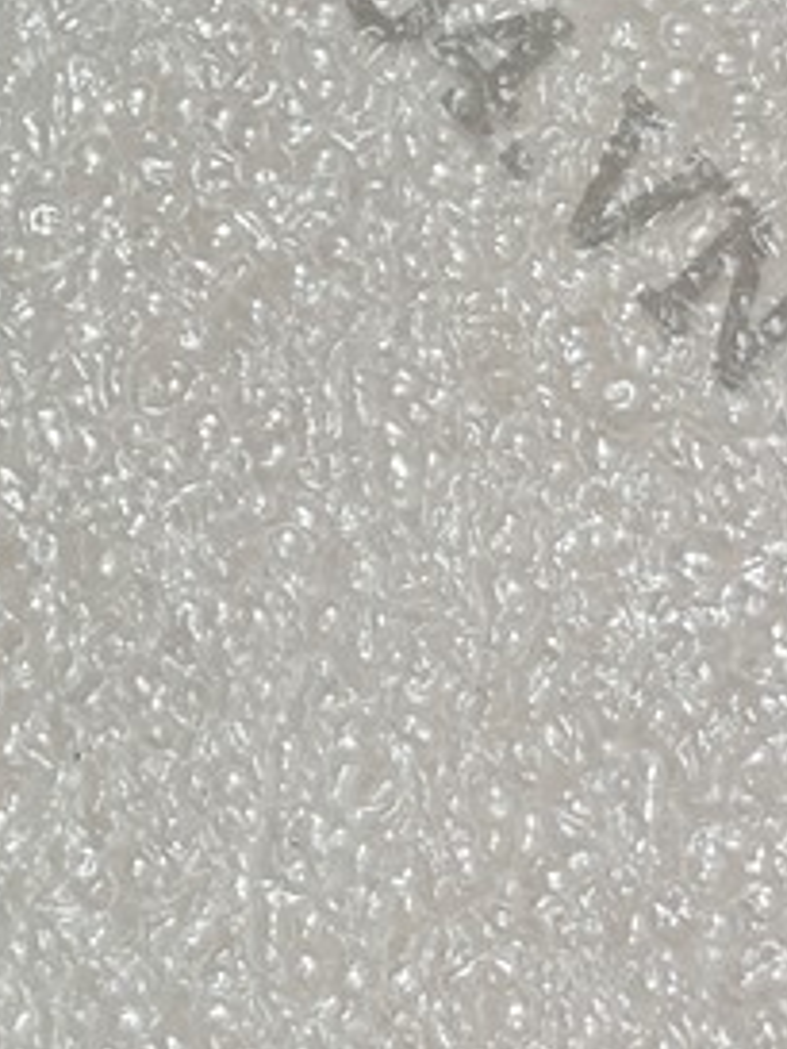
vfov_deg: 15.9
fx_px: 3695
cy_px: 73
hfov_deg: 11.2
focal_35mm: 122
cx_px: -672
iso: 32
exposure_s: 1/143
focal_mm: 4.2
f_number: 1.6
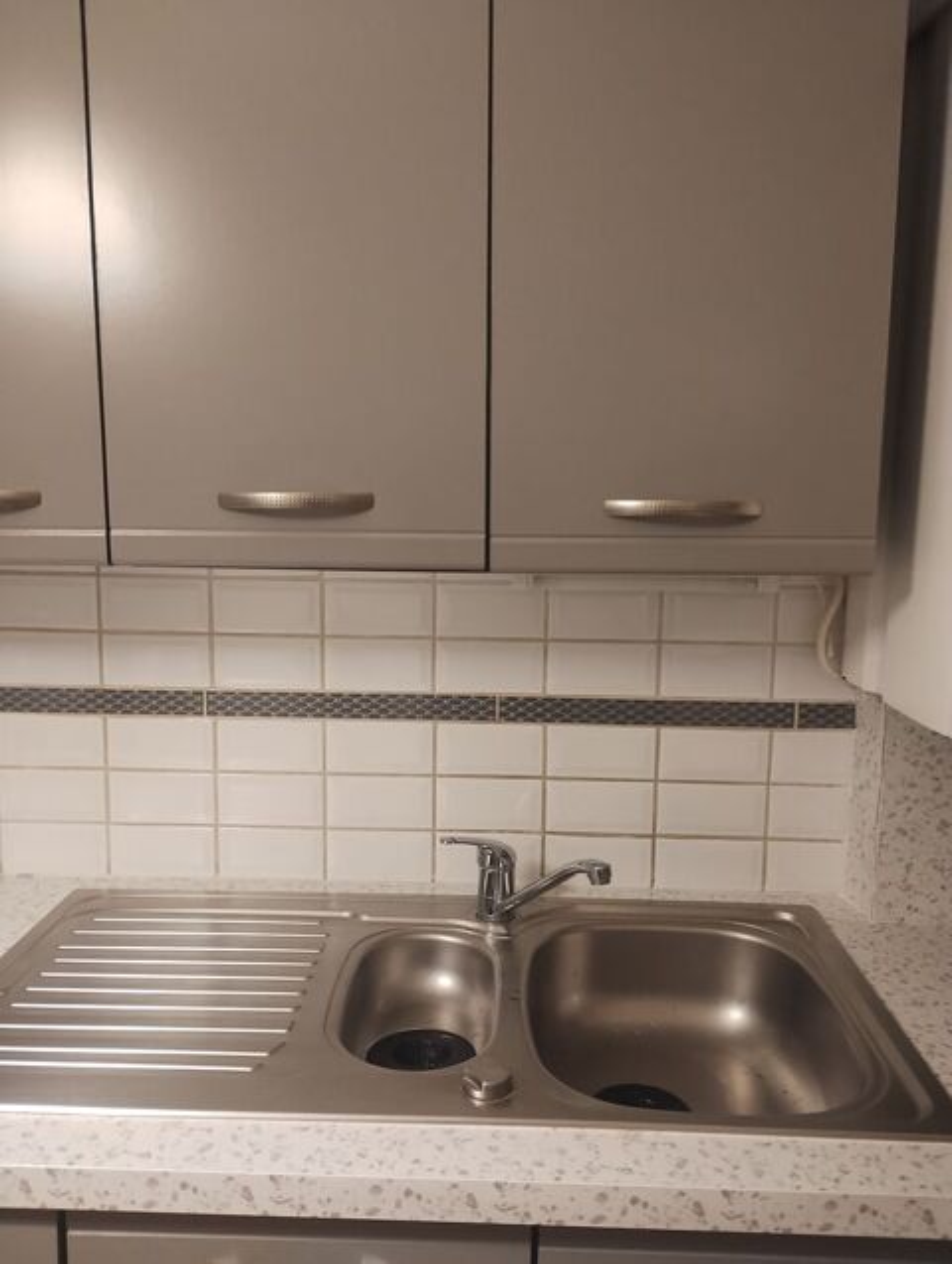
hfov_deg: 49.9
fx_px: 1024
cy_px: 632
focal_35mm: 28
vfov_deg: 63.4
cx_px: 476
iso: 2563
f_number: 1.8
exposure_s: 1/20
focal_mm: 4.27
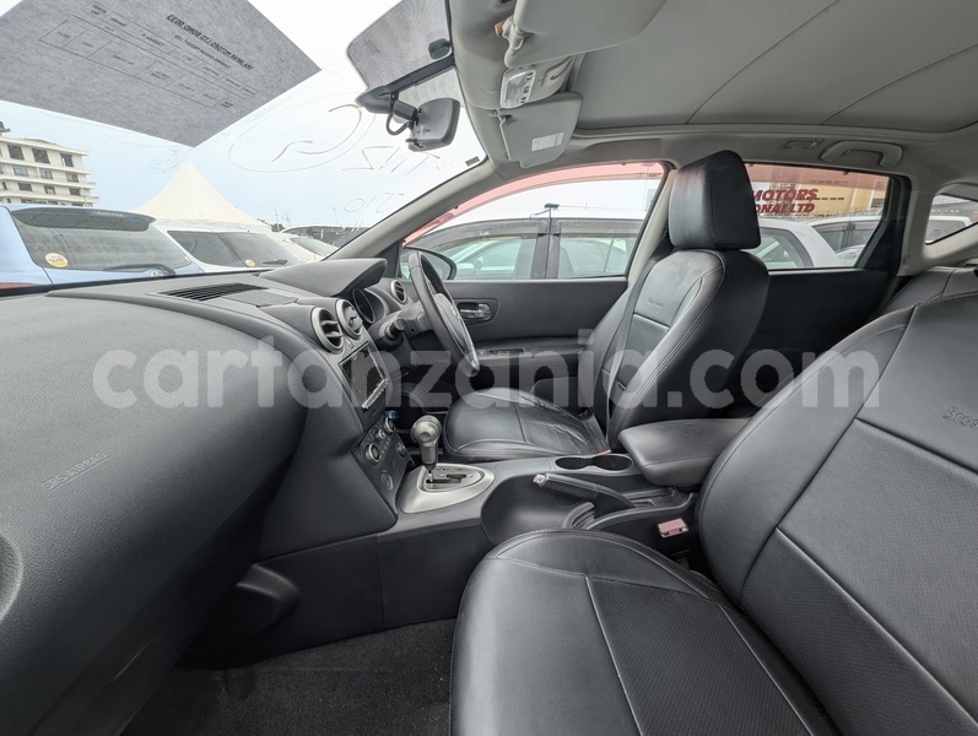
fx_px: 368
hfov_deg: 106.1
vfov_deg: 90.1
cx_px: 489
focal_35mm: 13
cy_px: 368
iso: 42
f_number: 2.2
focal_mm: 1.95
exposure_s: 1/338
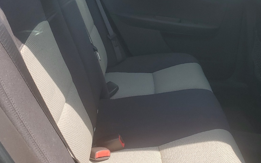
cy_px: 77
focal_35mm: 51
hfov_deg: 38.7
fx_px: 363
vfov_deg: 25.3
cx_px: 192
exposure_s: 1/1111
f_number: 1.5
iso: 50
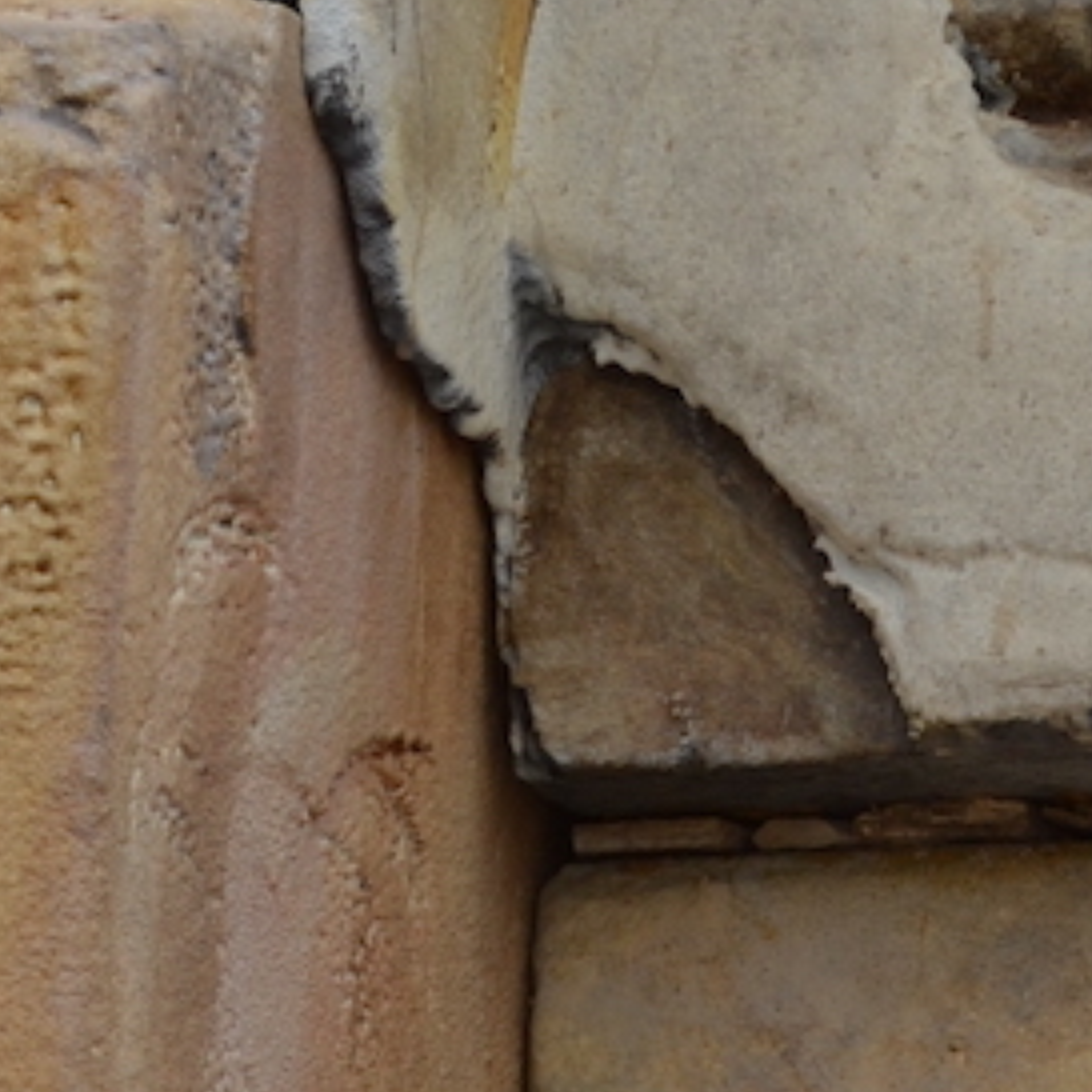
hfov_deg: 8.6
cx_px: 984
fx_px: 7245
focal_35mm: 203
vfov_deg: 8.6
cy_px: 298
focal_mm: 34
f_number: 9
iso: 100
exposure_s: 1/320
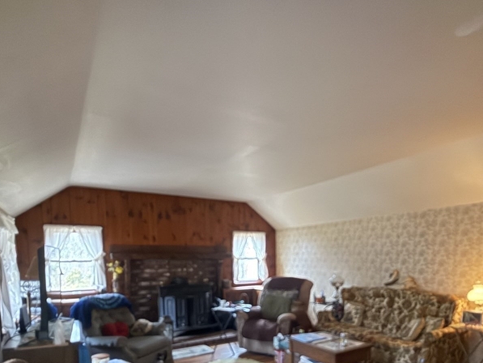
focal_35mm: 24
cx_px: 279
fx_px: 335
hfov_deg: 71.1
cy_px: 278
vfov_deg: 53.9
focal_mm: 2.22
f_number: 2.2
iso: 2000
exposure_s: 1/60
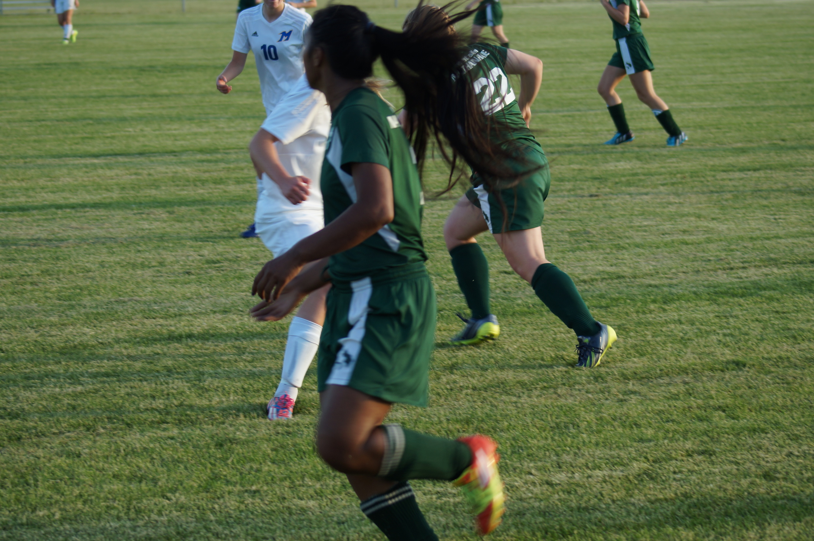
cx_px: 407
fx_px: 2541
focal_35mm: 112
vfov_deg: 12.1
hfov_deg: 18.2
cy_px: 270
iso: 100
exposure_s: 1/160
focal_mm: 75
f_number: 5
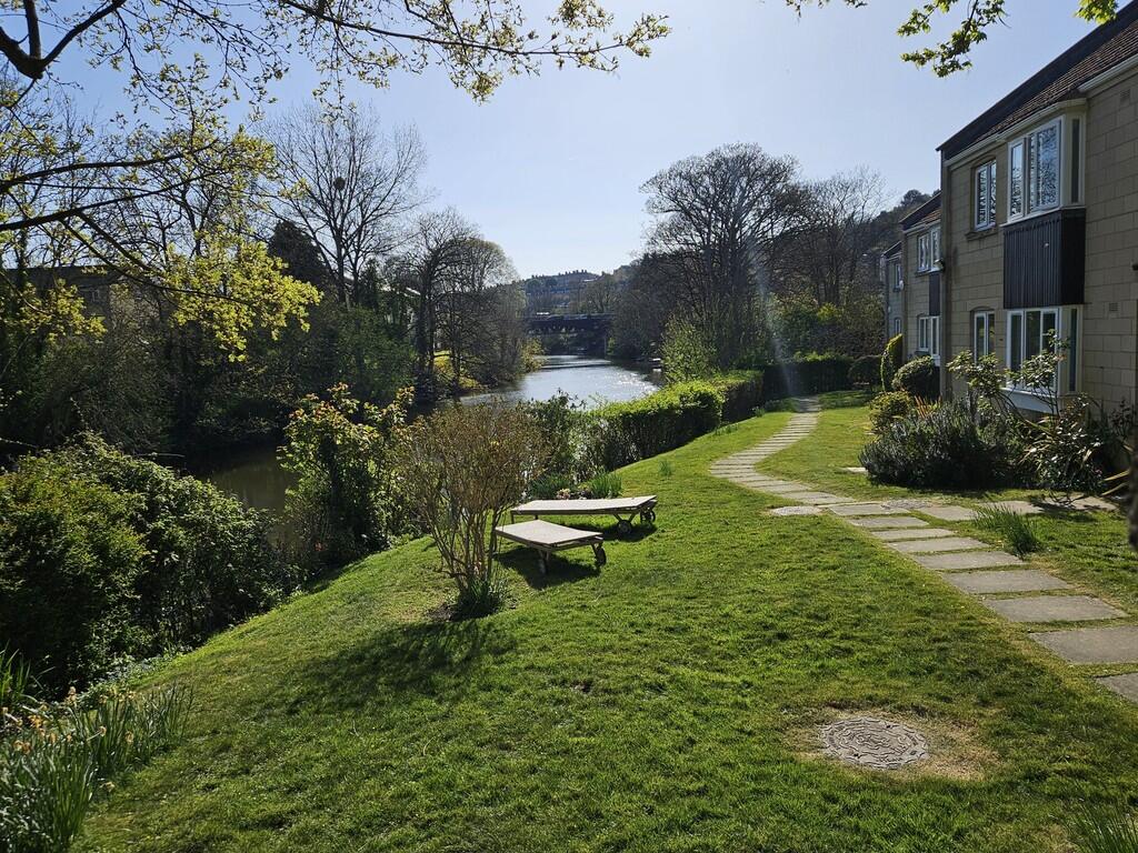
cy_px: 426
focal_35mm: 23
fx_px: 756
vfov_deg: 58.9
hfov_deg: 73.9
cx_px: 569
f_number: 1.8
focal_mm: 5.4
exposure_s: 1/3333
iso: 25
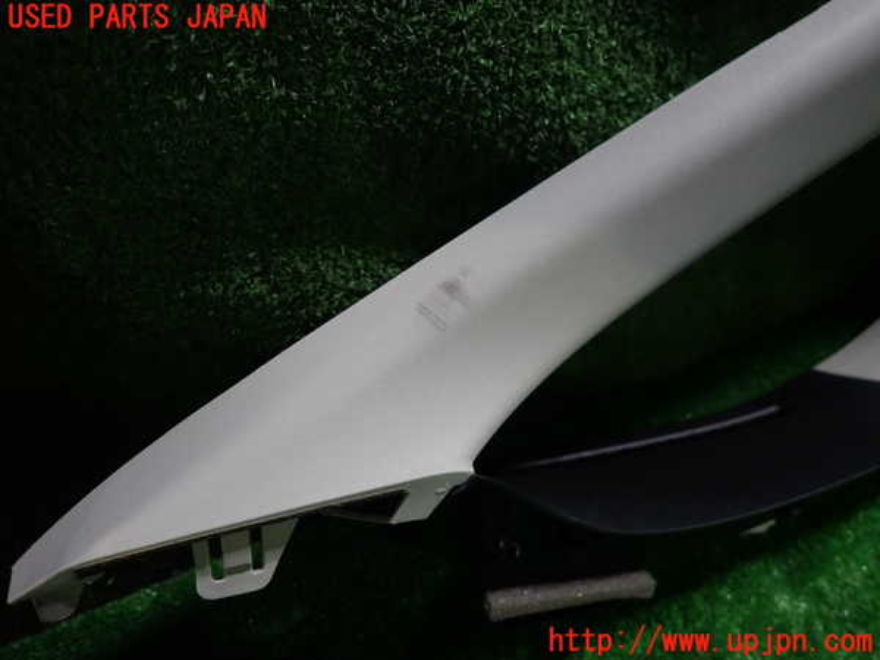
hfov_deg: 69.4
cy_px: 330
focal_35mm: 25
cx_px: 440
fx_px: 636
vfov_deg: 54.9
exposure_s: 1/50
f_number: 2
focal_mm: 4.5
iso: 200
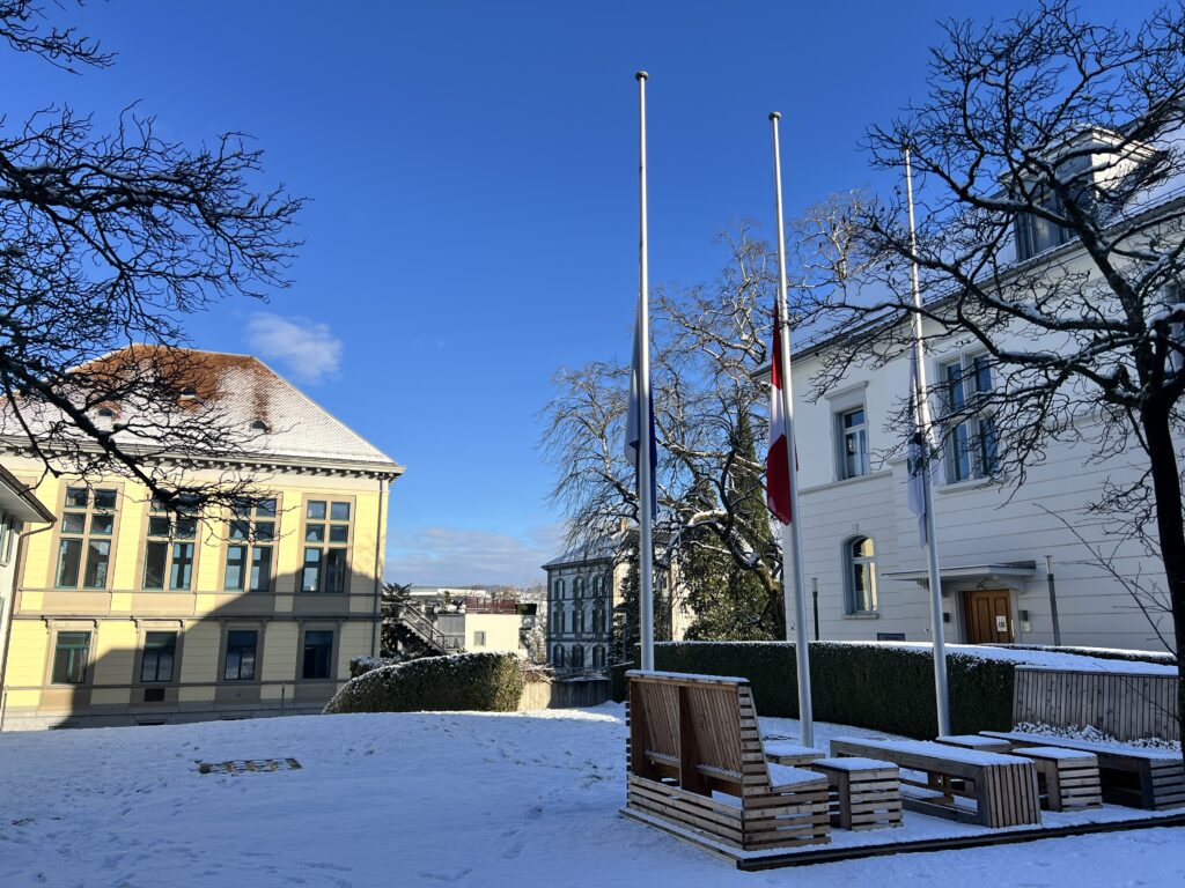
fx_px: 890
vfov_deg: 53.1
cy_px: 444
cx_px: 592
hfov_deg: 67.3
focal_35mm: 26
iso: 50
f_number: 1.5
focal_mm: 5.7
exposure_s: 1/1698
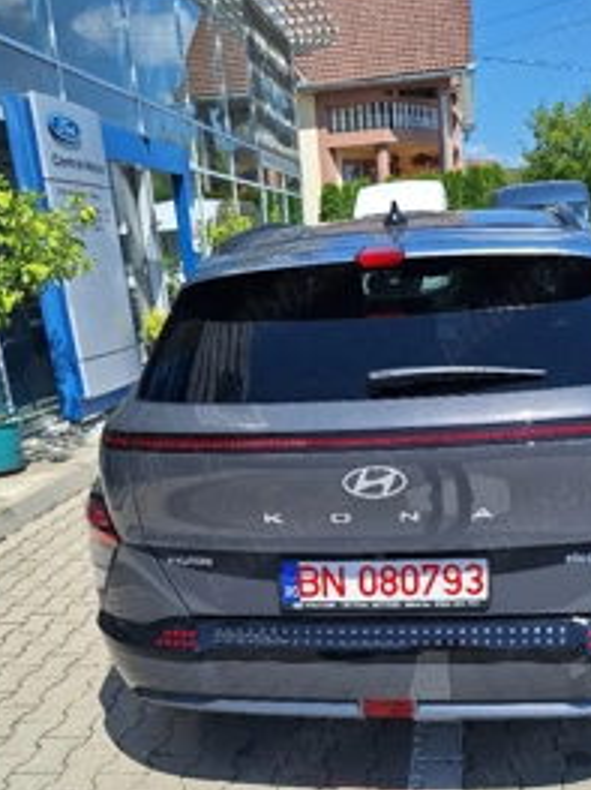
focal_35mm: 35
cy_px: 559
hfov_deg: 40.5
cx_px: 360
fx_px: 797
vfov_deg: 51.1
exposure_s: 1/3333
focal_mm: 5.54
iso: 40
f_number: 1.8
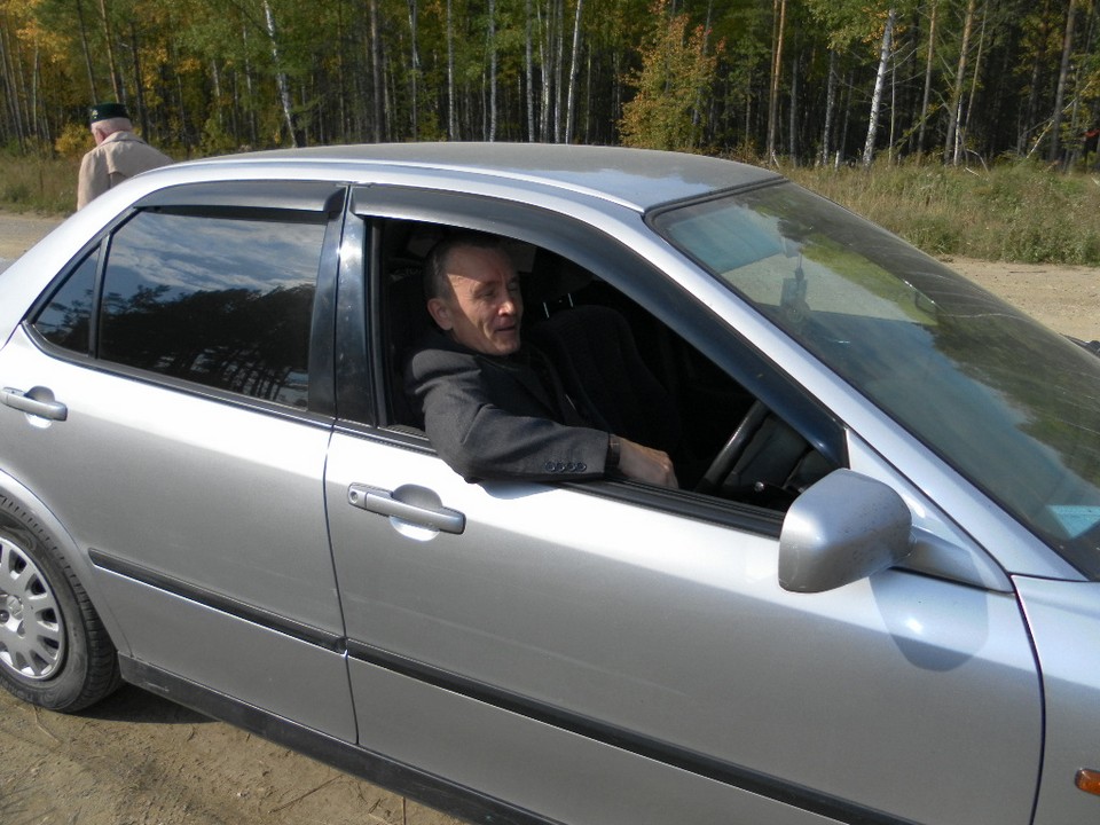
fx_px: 890
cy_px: 412
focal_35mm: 28
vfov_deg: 49.7
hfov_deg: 63.4
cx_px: 550
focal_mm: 4.9
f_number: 8
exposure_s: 1/160
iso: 80
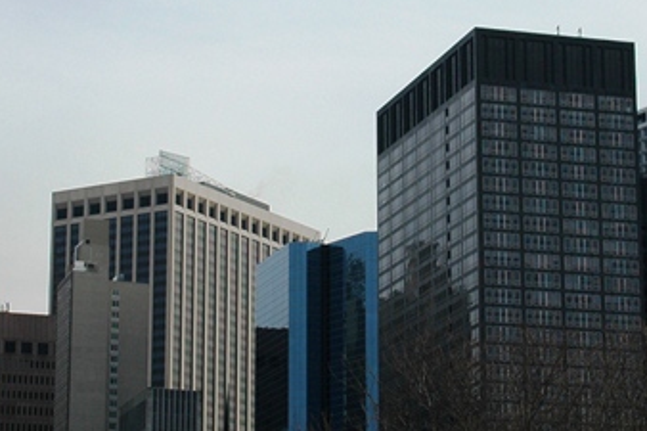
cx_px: 350
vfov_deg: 10.1
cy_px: 159
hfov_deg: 15.2
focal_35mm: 135
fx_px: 2425
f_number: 11
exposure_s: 1/400
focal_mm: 38
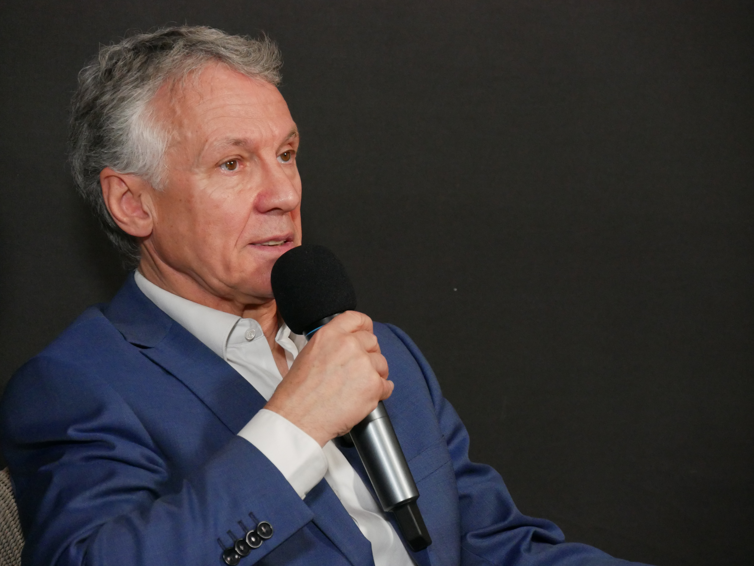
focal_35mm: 184
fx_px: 4010
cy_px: 283
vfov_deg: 8.1
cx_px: 377
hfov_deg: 10.7
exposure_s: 1/40
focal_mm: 92
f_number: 5.4
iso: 3200
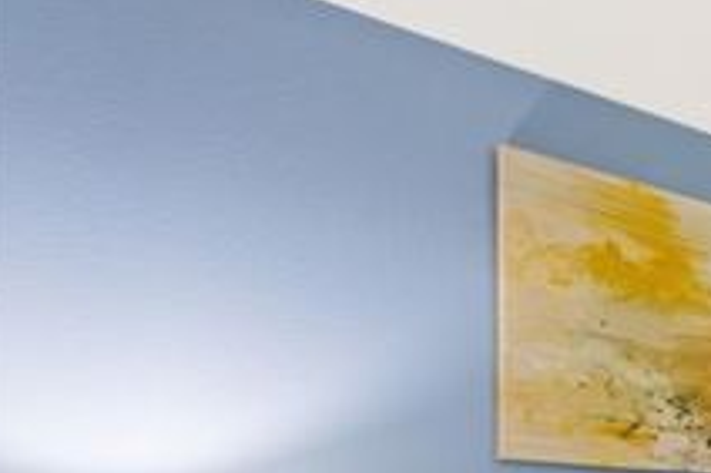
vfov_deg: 24.5
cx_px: 1165
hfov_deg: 25.0
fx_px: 987
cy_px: 565
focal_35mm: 50
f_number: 4.5
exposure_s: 1/3
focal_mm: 10
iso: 400
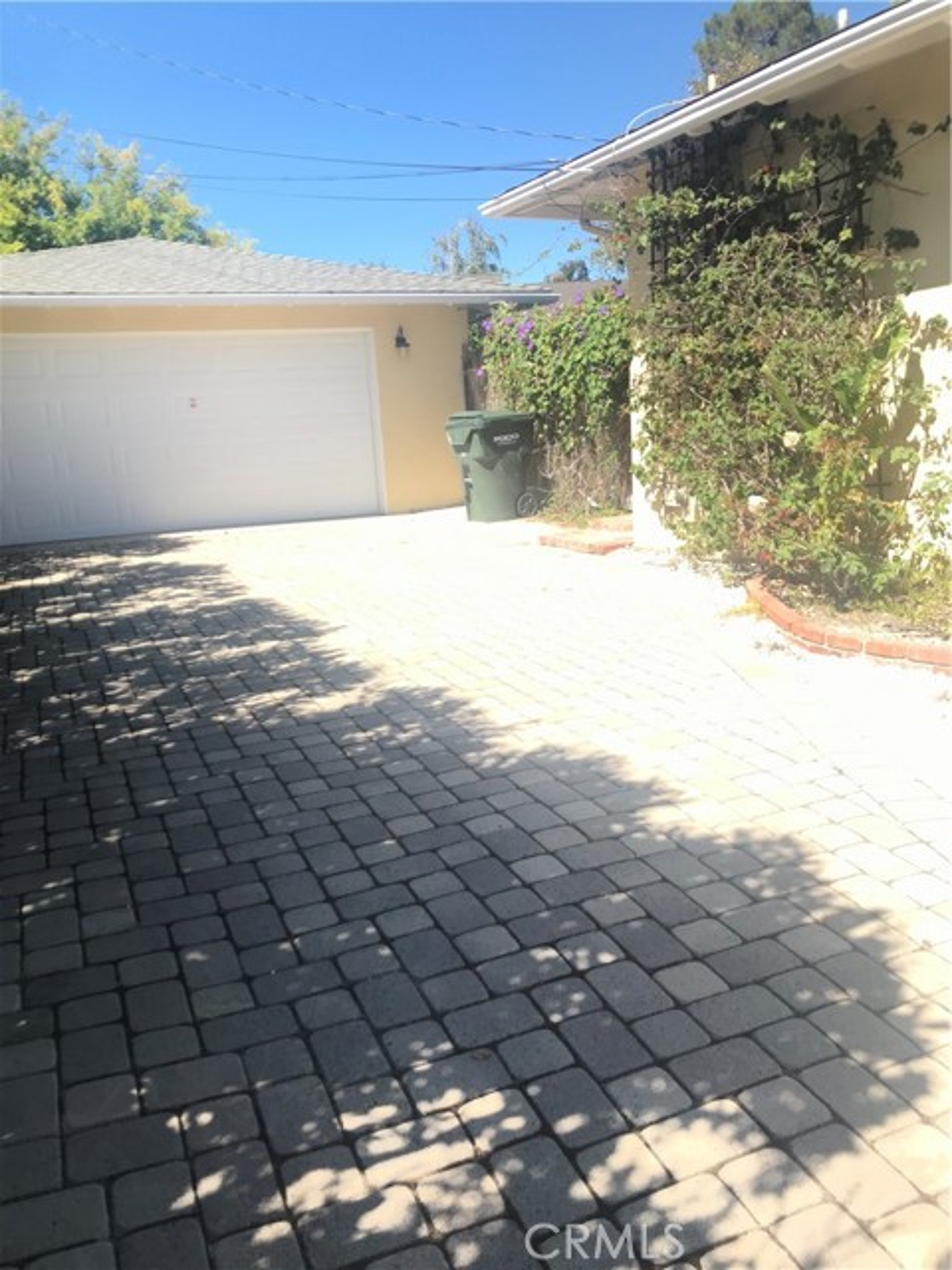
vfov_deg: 63.4
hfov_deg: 49.7
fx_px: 1027
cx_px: 476
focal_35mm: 28
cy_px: 635
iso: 20
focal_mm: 3.99
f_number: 1.8
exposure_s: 1/863
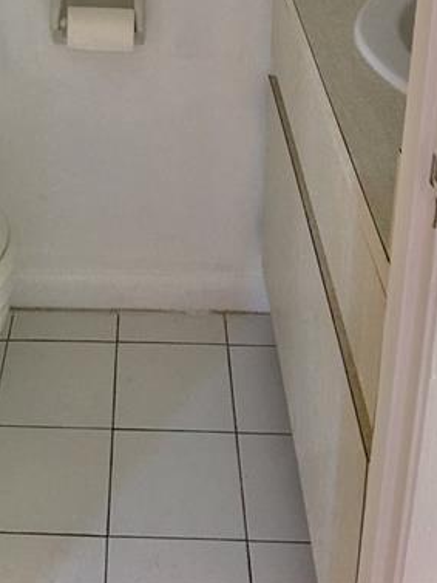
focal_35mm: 59
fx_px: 993
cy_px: -5
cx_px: 97
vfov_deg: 30.3
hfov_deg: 24.5
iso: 32
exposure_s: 1/30
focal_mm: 4.15
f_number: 2.2
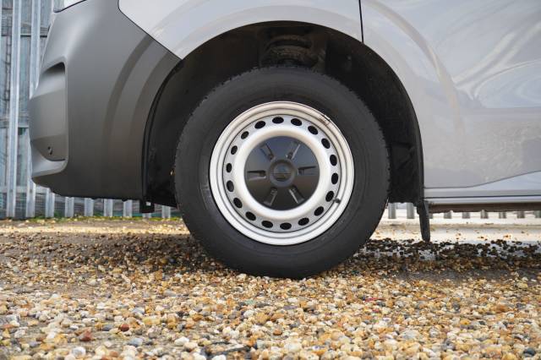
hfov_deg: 45.0
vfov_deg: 30.8
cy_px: 180
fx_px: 653
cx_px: 270
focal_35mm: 44
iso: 400
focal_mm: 29
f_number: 4.5
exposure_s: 1/200
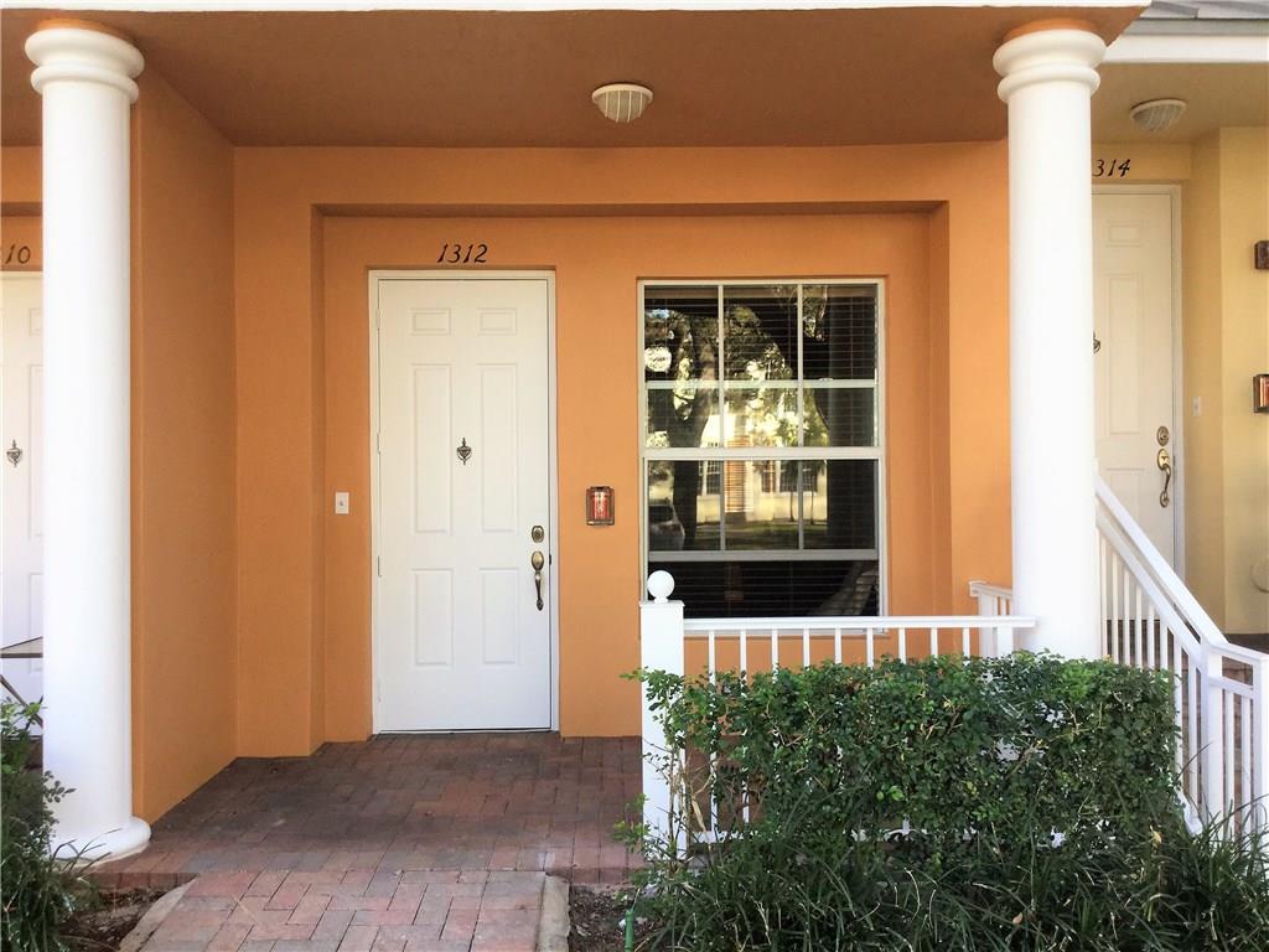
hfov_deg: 58.4
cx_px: 634
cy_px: 476
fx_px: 1136
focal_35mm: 31
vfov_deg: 45.4
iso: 40
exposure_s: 1/120
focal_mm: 3.3
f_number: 2.4
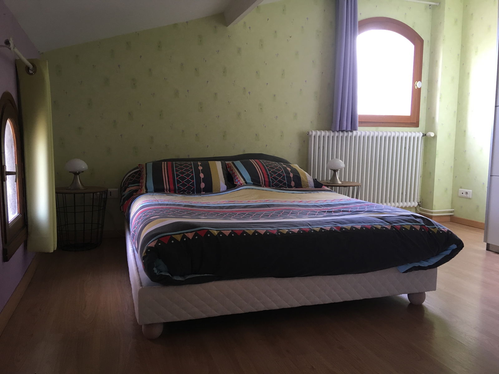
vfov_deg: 48.2
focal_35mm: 29
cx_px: 250
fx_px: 418
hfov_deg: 61.7
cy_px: 187
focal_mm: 4.15
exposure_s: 1/33
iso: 100
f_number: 2.2
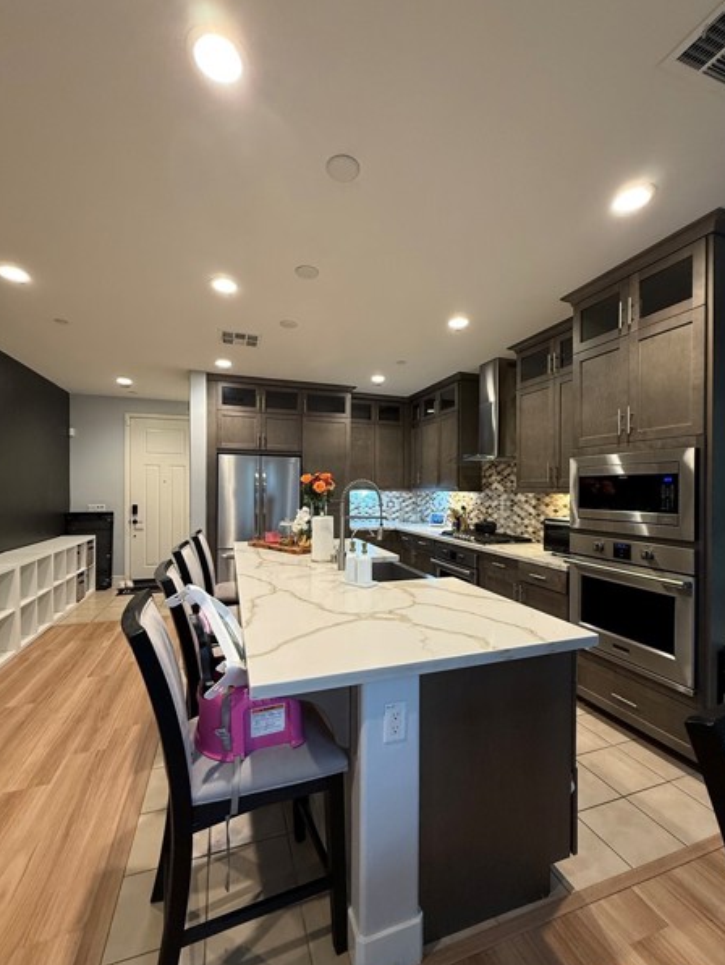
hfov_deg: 81.8
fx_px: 419
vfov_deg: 98.1
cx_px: 371
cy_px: 491
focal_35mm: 15
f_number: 2.2
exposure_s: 1/60
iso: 200
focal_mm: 2.22
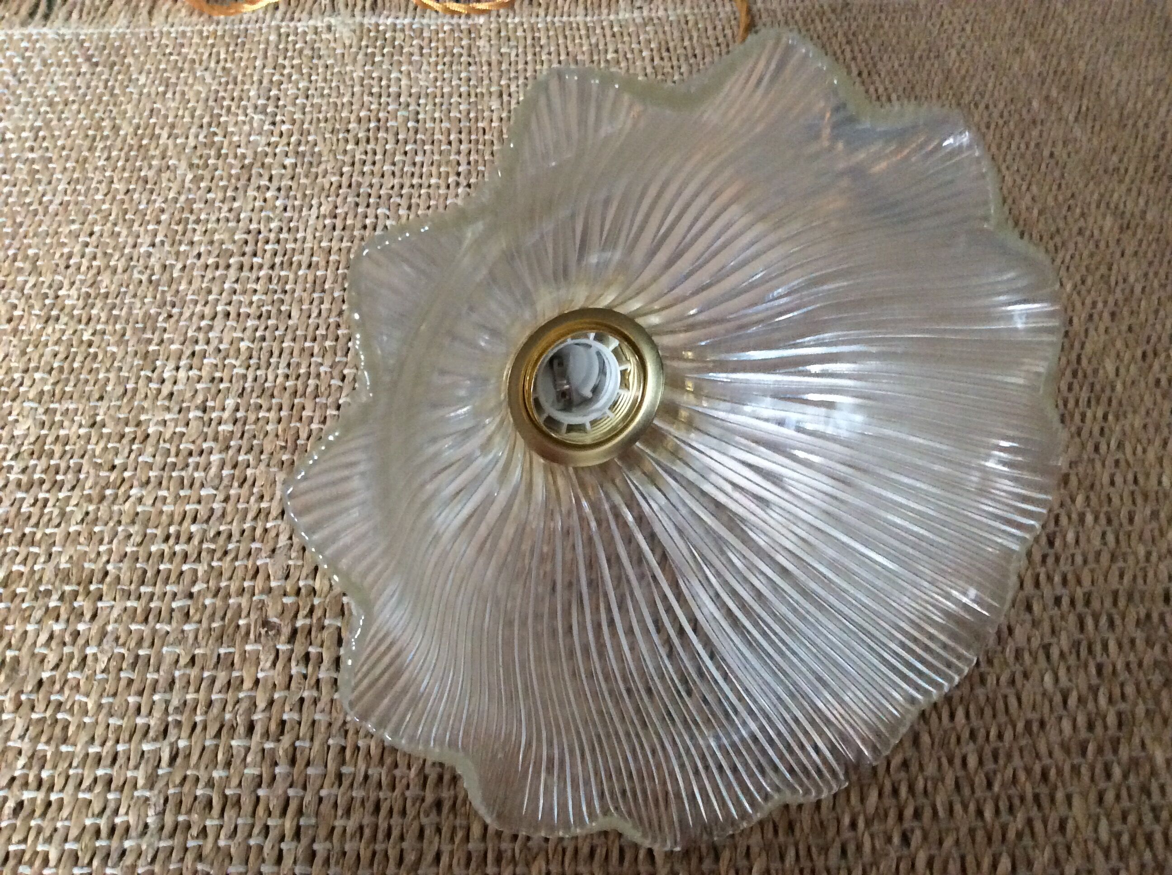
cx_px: 586
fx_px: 1082
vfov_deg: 44.1
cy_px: 438
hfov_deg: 56.9
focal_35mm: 32
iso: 400
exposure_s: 1/17
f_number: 2.4
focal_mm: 3.3
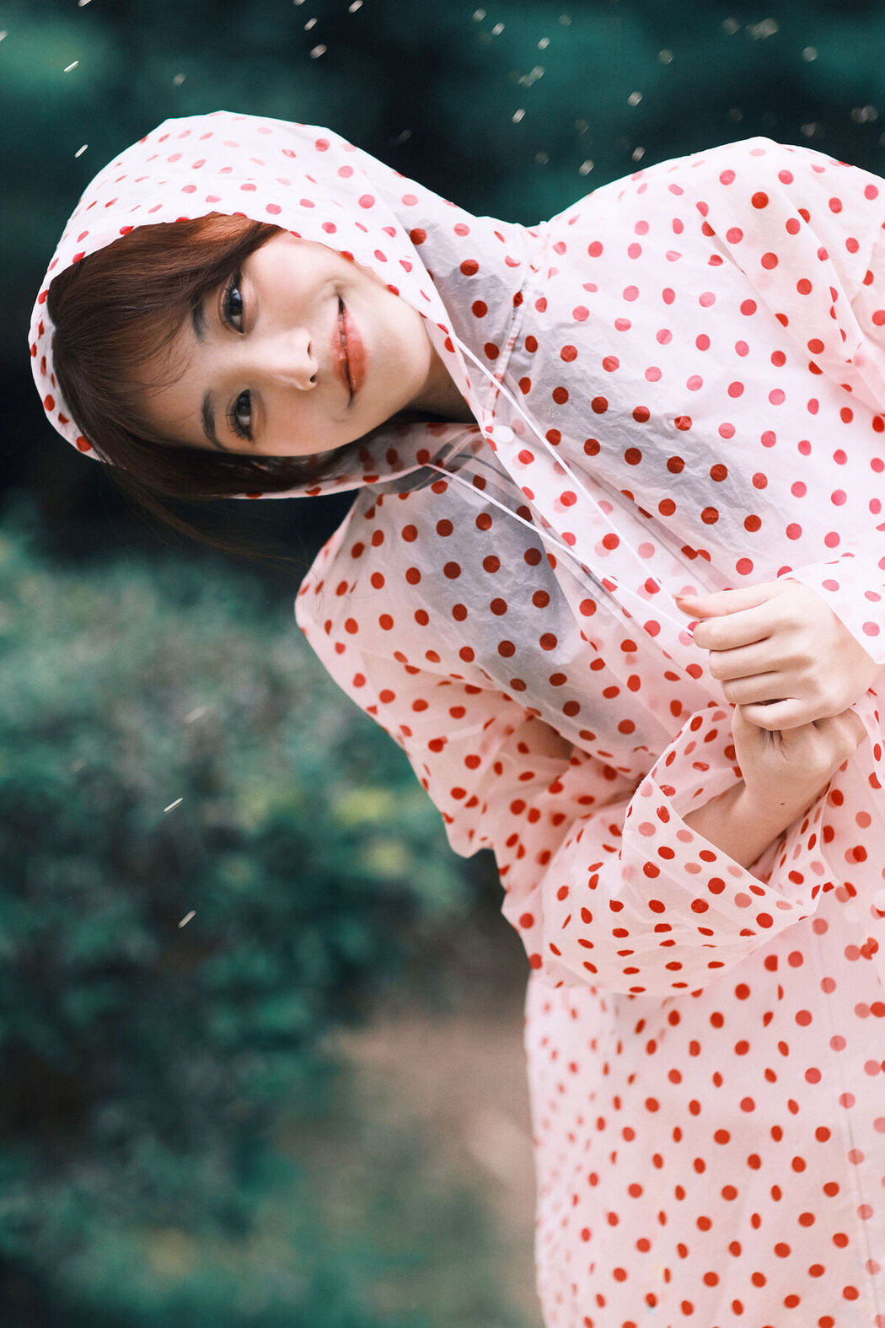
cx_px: 442
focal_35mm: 128
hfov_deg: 10.7
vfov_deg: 16.0
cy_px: 664
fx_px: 4720
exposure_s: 1/1600
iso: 1250
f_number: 1.8
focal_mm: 85
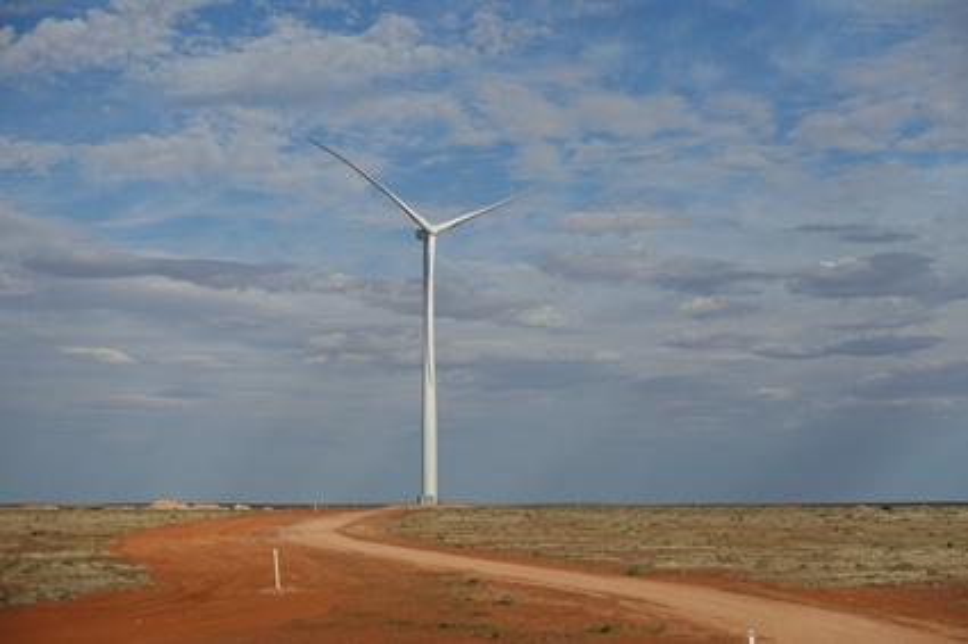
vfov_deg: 19.4
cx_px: 484
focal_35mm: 70
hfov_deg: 28.9
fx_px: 1881
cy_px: 322
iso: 125
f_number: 5.6
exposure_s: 1/125
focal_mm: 25.7
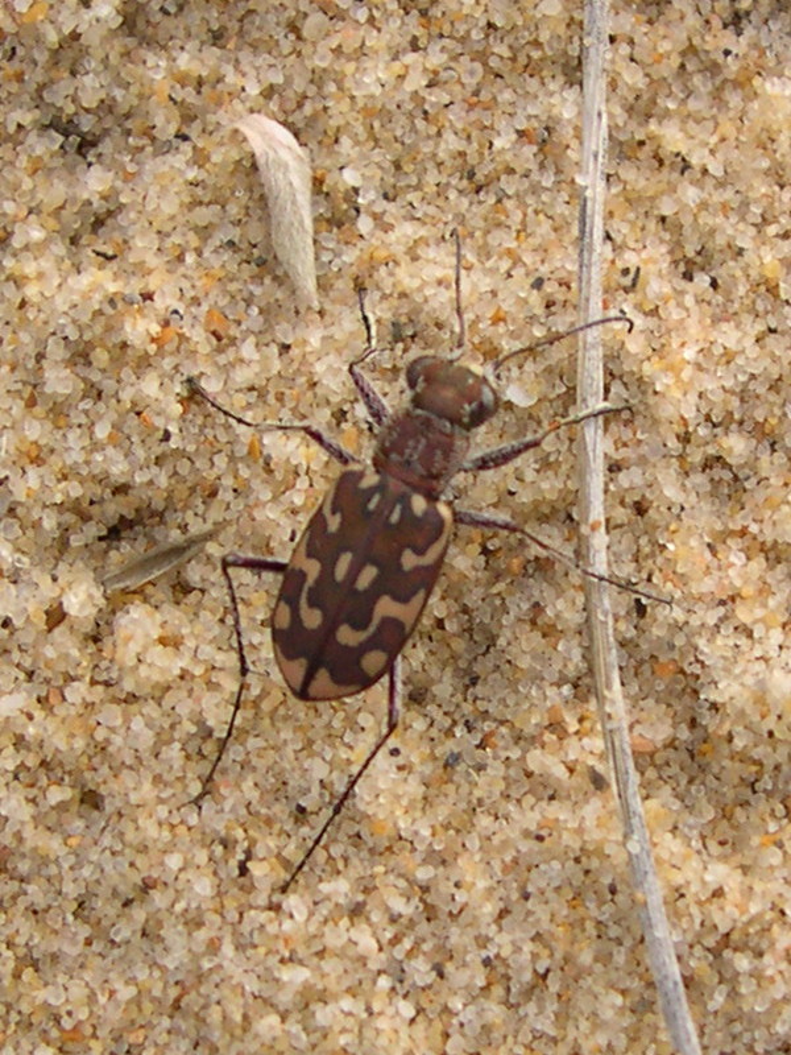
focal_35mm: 38
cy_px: 528
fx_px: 1158
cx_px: 396
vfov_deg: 49.0
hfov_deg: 37.7
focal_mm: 8
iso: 100
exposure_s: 1/651
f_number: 2.8
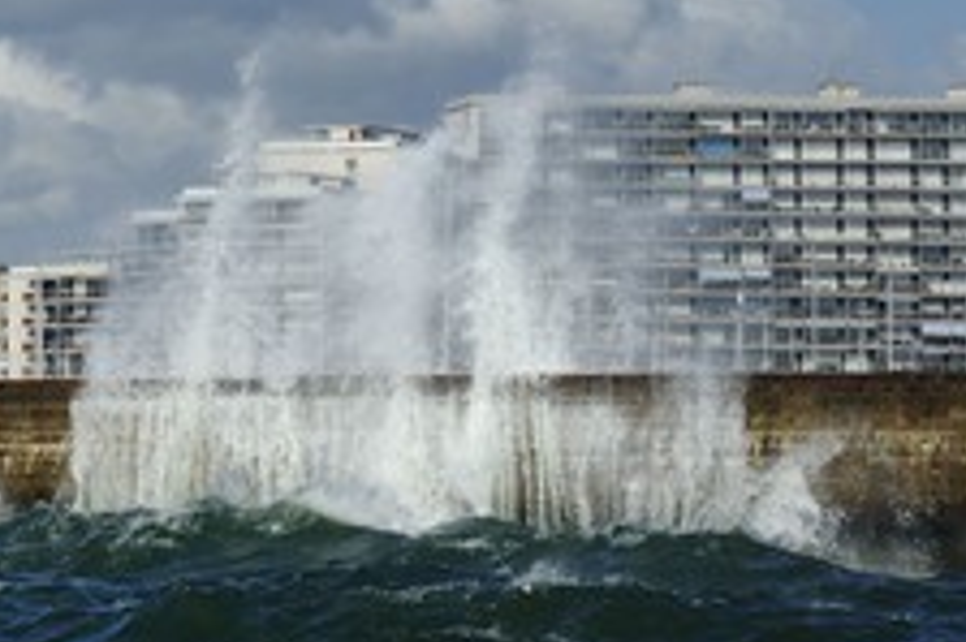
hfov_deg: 7.8
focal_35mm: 263
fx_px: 7052
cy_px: 108
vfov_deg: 5.2
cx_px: 132
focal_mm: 140
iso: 200
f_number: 9
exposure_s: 1/640
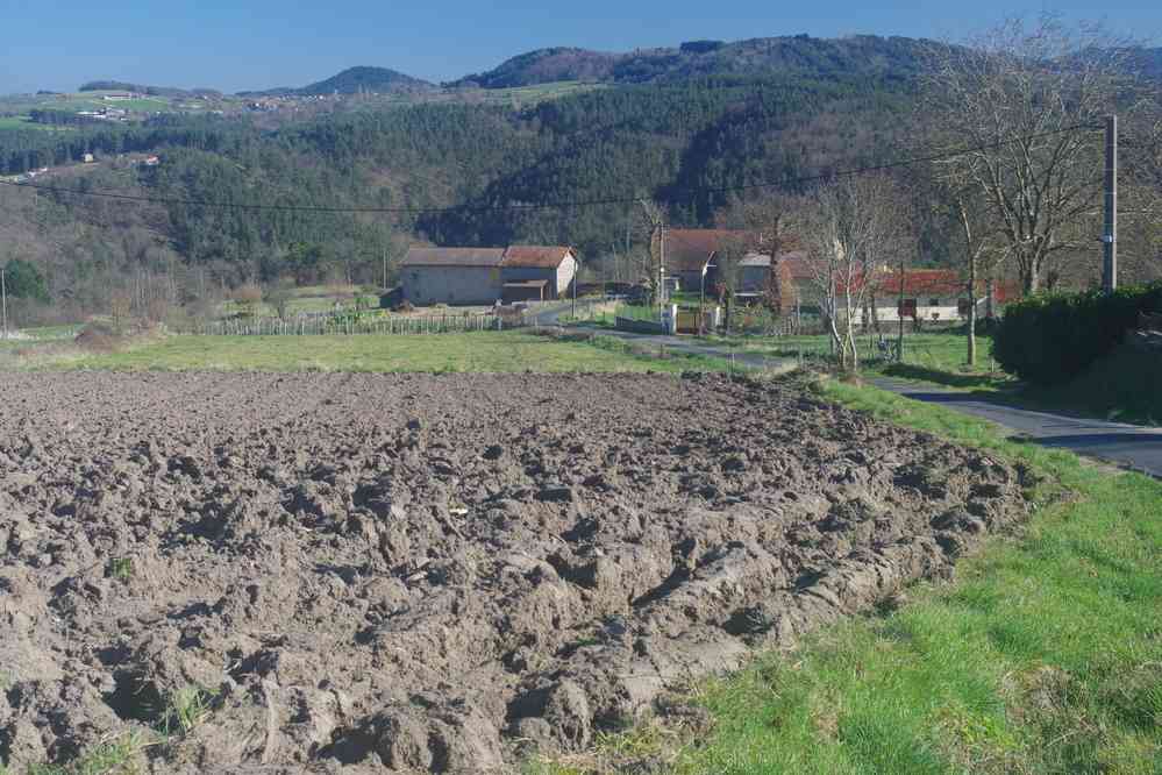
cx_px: 581
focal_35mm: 64
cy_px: 388
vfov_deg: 21.1
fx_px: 2082
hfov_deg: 31.2
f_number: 9
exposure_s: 1/80
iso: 200
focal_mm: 43
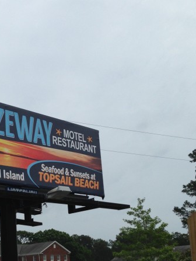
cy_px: 206
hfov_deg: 24.4
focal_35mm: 59
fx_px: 445
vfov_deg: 31.9
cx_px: 36
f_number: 2.4
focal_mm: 4.12
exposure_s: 1/4926
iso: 50
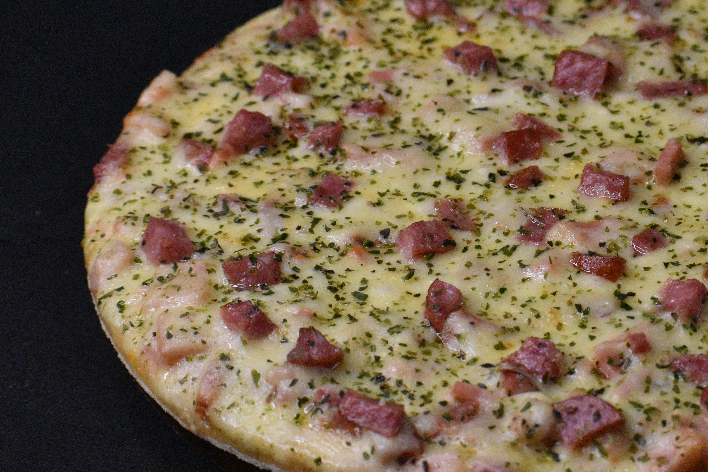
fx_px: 3284
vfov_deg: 8.2
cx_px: 559
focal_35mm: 167
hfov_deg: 12.3
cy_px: 204
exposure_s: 1/1250
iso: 6400
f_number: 7.1
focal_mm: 70
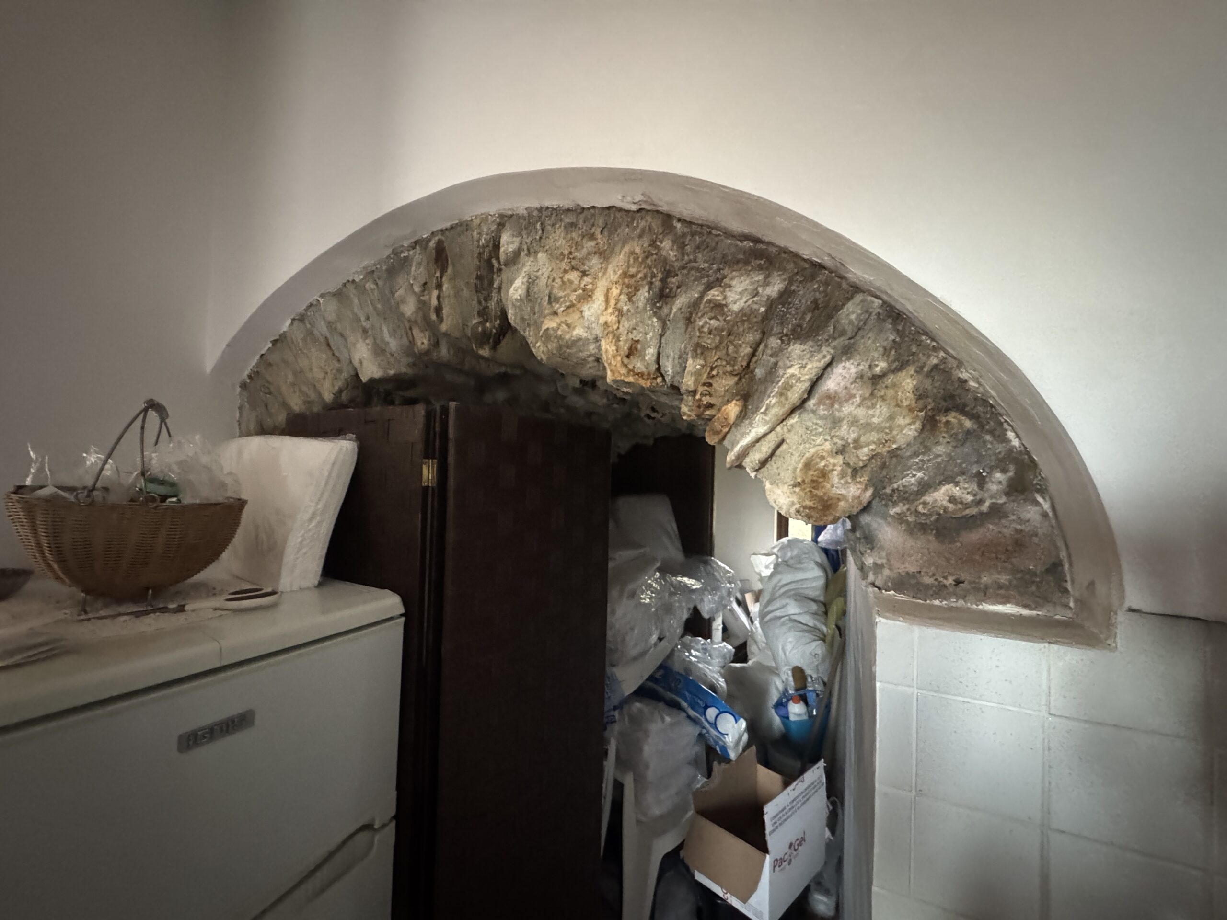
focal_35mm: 14
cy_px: 460
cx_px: 614
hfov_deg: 102.1
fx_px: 496
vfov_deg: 85.7
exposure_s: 1/32
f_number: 2.2
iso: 1600
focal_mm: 2.22
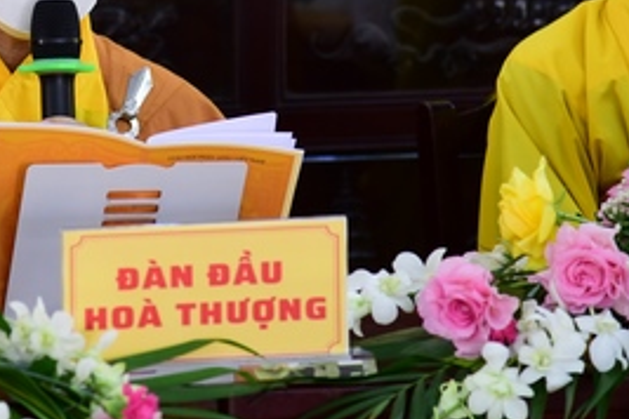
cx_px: 92
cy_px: -78
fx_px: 5101
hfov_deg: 7.0
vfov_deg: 4.7
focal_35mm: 292
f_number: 4
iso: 800
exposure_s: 1/50
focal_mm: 120
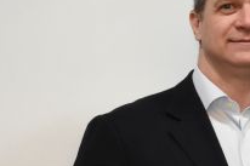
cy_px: 104
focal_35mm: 179
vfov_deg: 7.7
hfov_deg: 10.9
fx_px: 1240
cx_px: 424
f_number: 4.2
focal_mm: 35
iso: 2000
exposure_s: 1/160
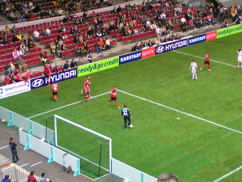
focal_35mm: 79
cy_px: 91
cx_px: 121
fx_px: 552
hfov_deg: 24.7
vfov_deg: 18.7
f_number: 3.2
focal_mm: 12.1
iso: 200
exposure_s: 1/50
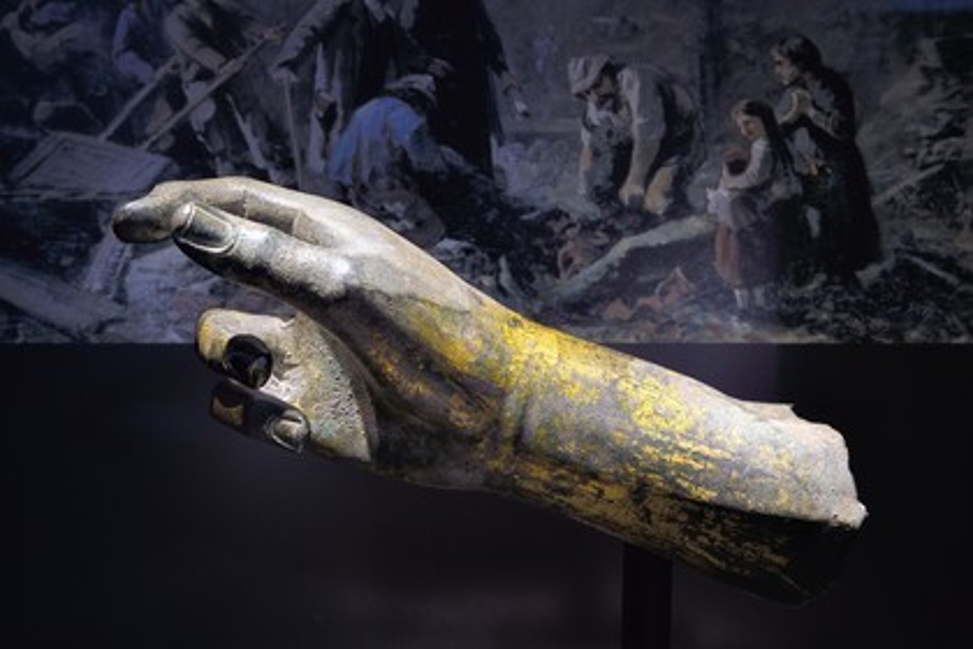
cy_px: 324
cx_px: 486
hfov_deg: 50.7
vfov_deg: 35.1
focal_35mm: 38
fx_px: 1027
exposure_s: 1/3.33
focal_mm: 38
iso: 800
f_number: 10
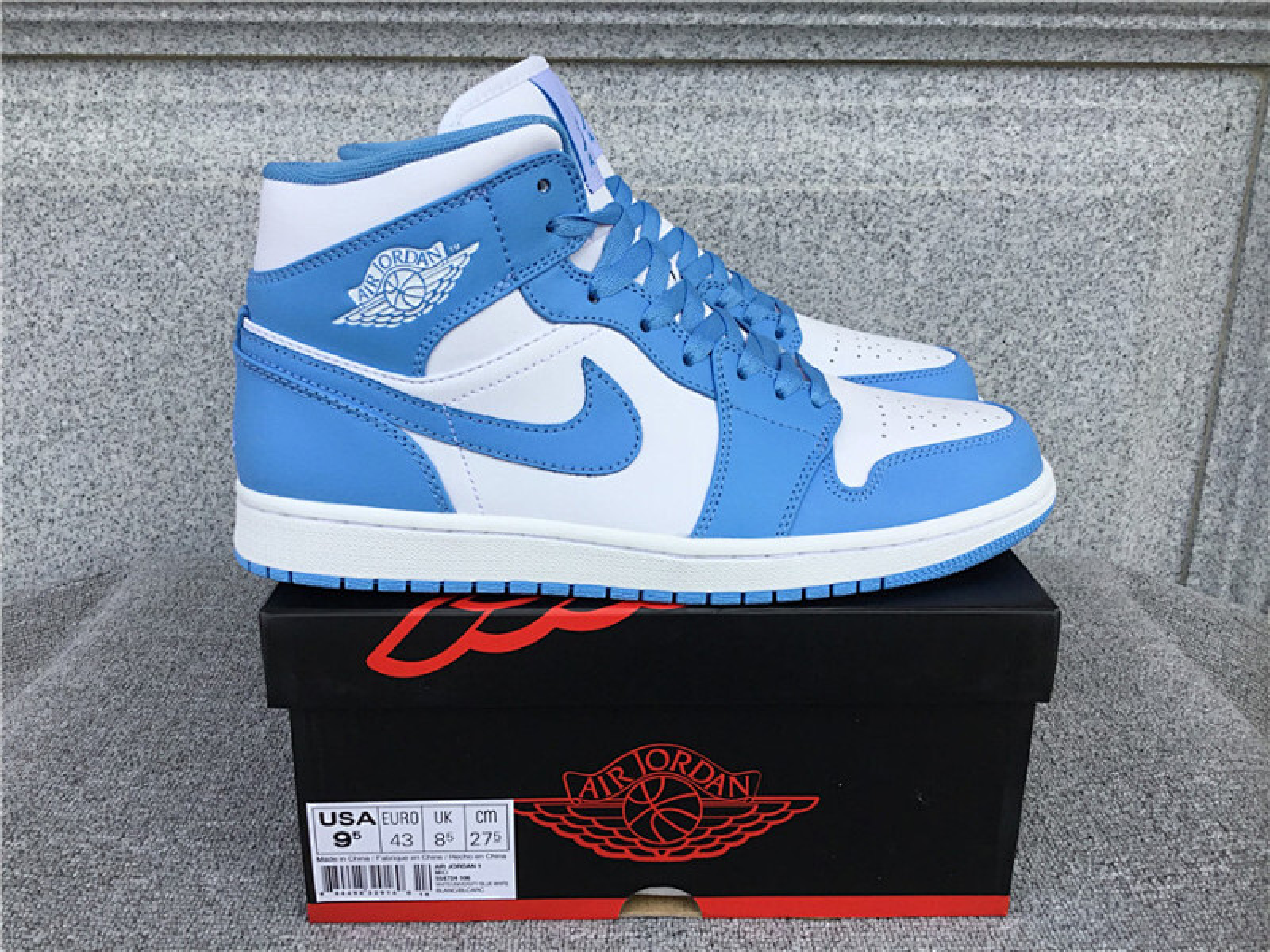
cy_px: 476
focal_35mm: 31
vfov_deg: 45.4
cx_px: 635
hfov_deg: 58.4
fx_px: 1137
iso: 25
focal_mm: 3.3
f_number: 2.4
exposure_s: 1/494
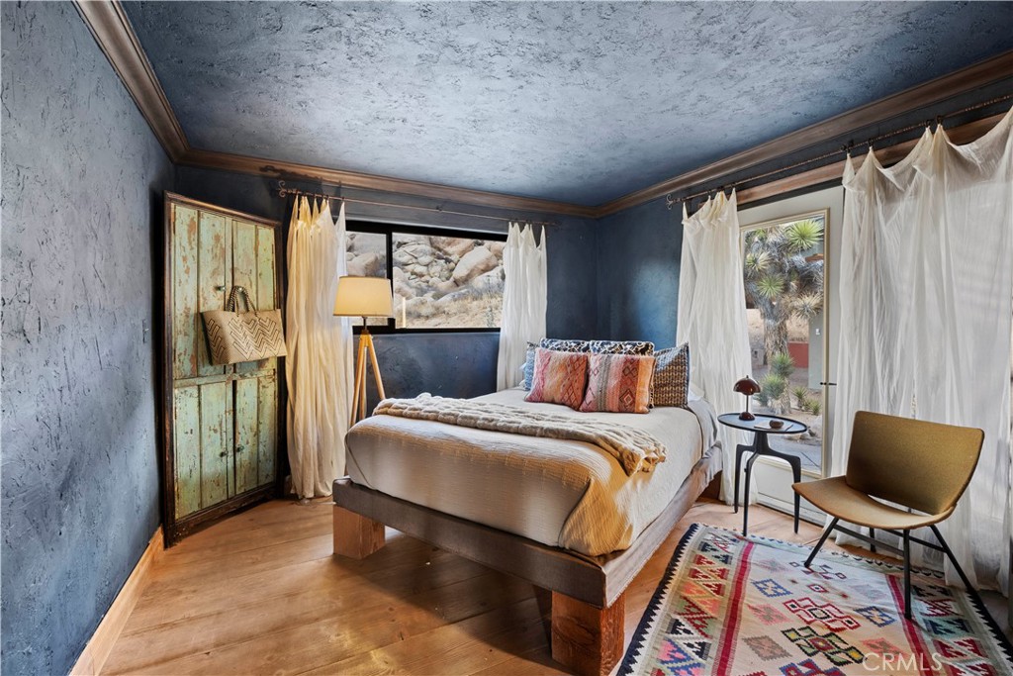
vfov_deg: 73.8
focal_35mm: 16
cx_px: 506
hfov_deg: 96.7
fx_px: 450
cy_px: 338
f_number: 10
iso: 400
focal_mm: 16
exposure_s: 1/1.67
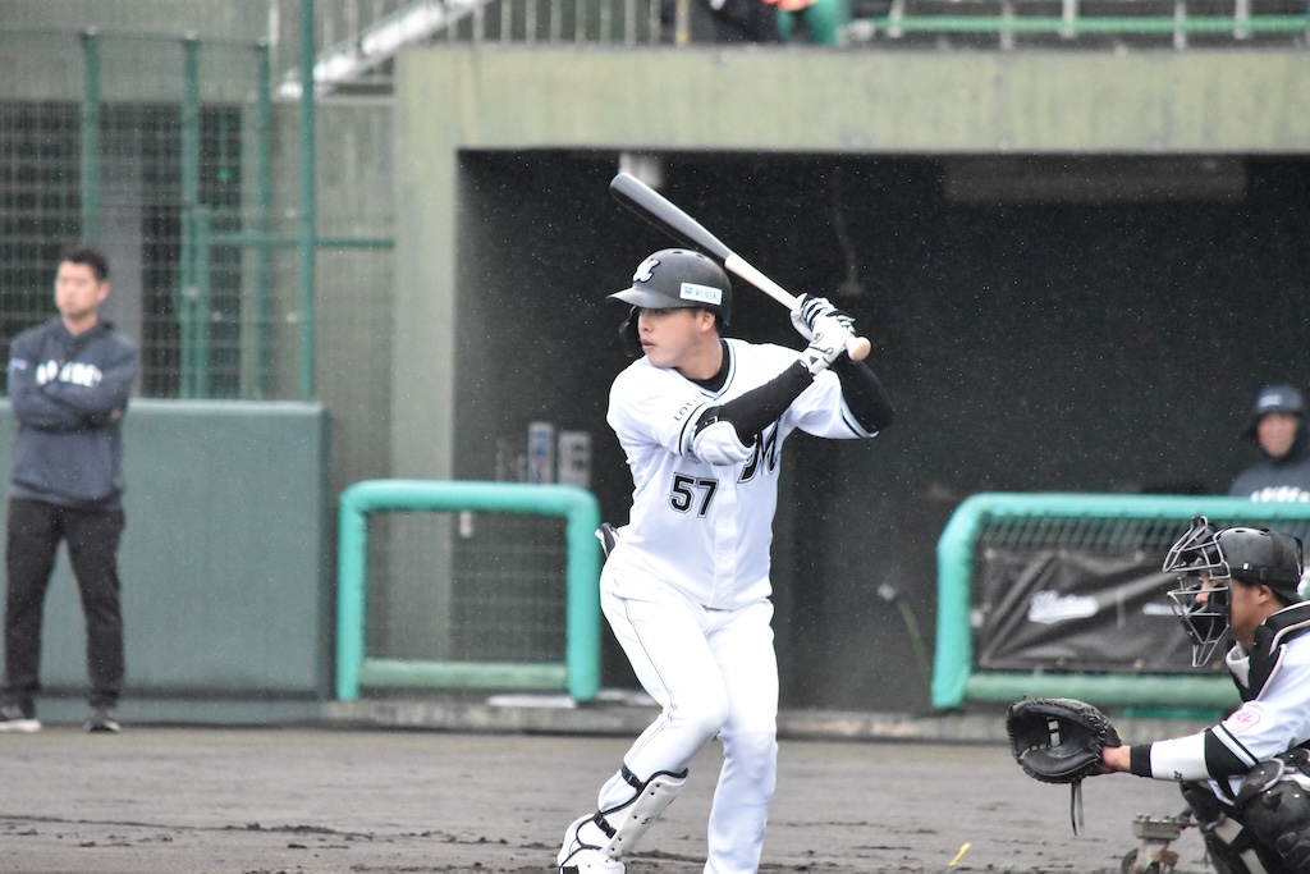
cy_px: 437
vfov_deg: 3.1
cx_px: 655
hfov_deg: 4.6
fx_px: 16376
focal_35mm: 450
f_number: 7.1
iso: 10000
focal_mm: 300
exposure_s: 1/3200
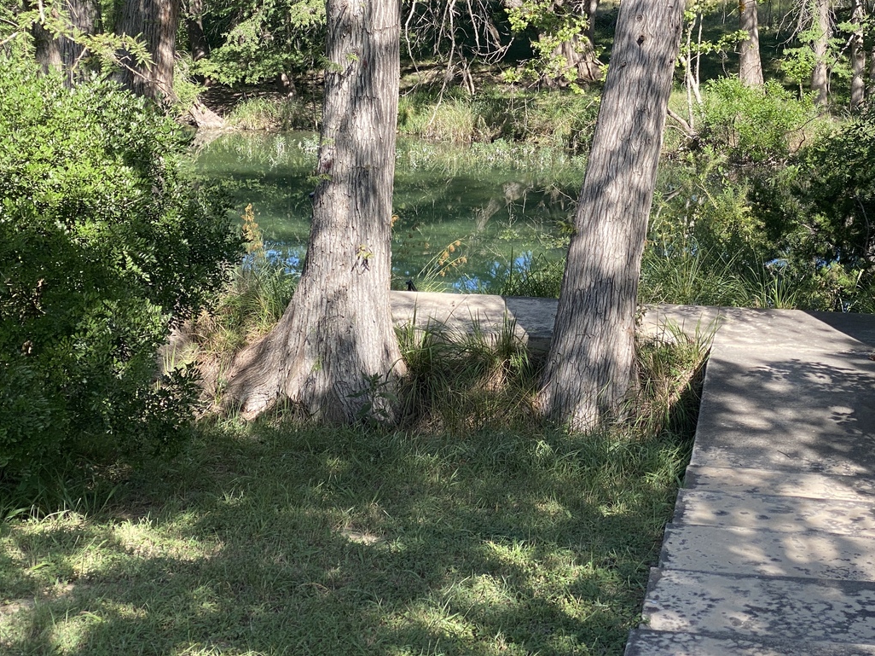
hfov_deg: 26.5
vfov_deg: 20.1
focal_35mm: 73
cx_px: 575
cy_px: 196
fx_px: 1845
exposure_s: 1/333
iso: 20
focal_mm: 6
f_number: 2
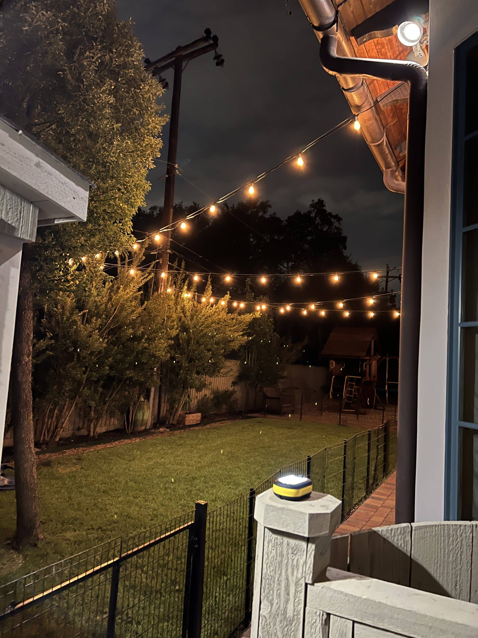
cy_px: 319
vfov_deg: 67.3
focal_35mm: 26
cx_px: 239
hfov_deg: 53.1
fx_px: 479
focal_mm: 5.7
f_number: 1.5
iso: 640
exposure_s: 1/15
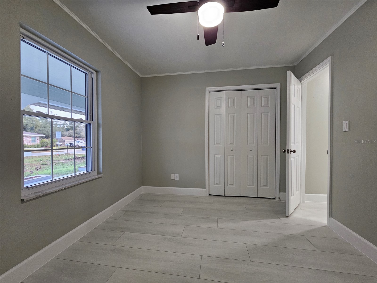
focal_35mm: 13
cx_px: 188
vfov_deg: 89.9
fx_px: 142
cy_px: 142
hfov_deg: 106.2
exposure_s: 1/60
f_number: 2.2
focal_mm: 2.2
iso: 250
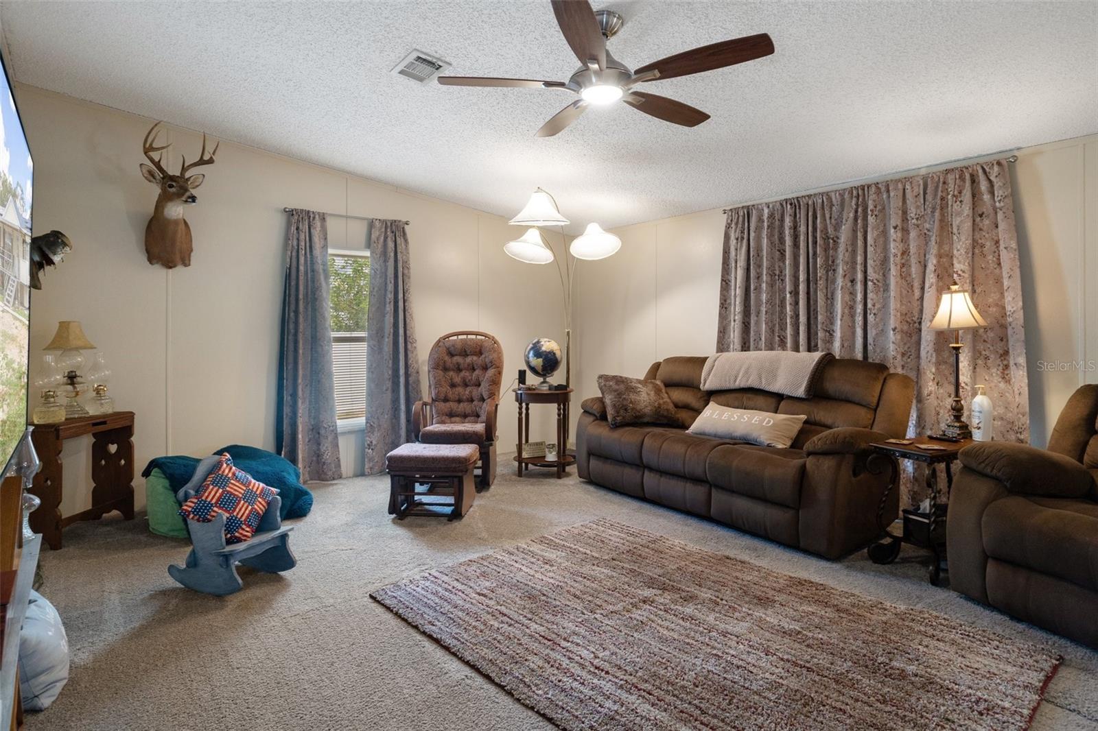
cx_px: 549
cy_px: 366
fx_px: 549
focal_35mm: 18
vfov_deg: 67.4
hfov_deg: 90.0
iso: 320
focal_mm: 18
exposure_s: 1/4
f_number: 8
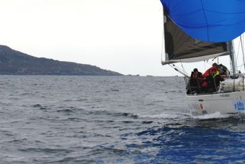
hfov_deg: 9.7
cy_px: -13
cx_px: 195
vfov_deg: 6.5
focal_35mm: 212
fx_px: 1445
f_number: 6.3
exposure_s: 1/640
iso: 100
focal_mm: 60
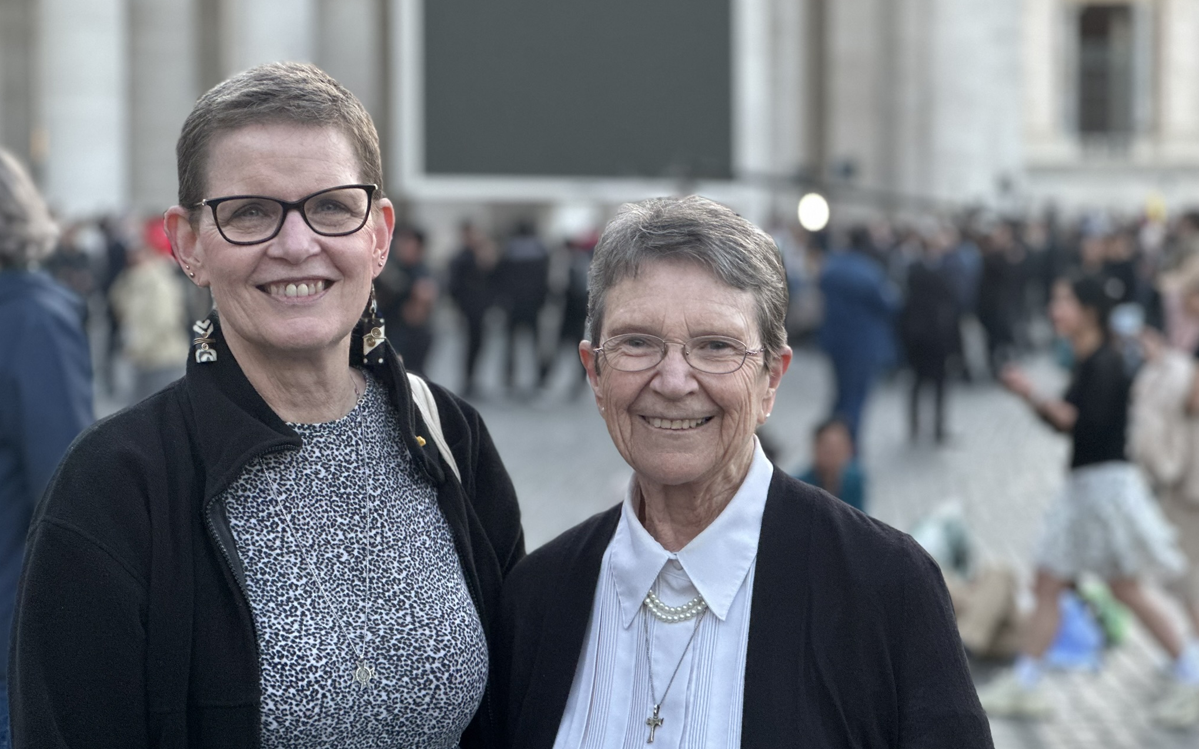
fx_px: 2679
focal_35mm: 82
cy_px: 369
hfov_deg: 25.2
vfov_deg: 15.9
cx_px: 599
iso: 250
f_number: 2.8
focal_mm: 9
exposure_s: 1/71
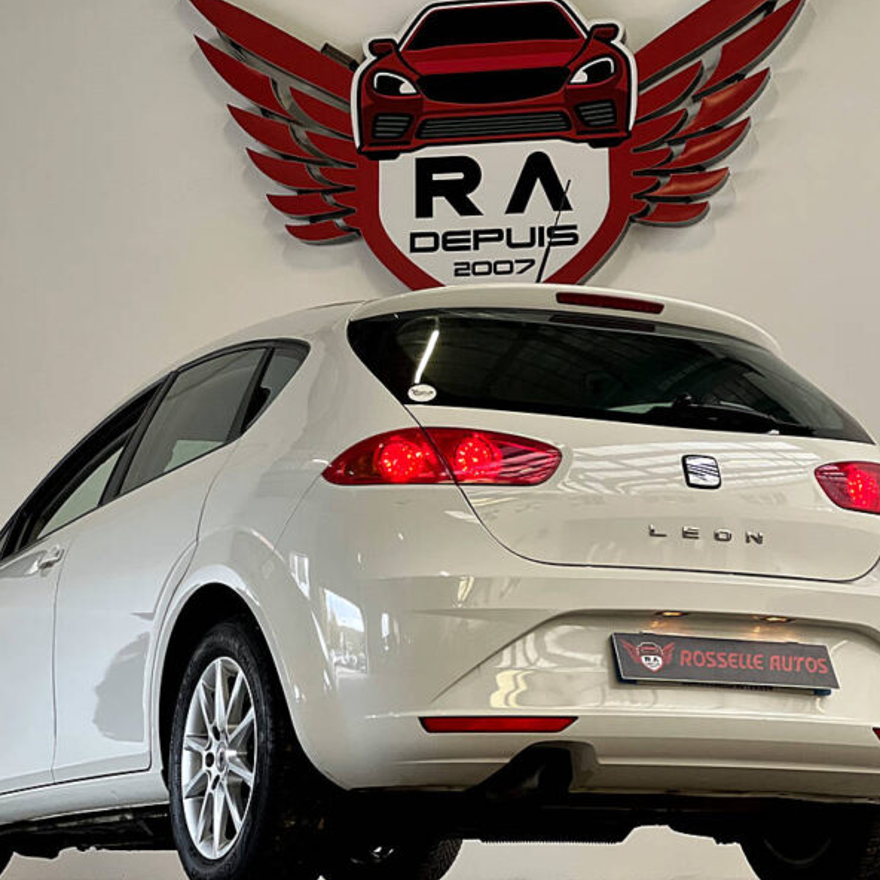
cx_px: 403
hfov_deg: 18.9
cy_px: 436
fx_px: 2646
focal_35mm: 92
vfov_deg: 18.9
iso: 160
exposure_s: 1/50
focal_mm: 9
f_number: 2.8
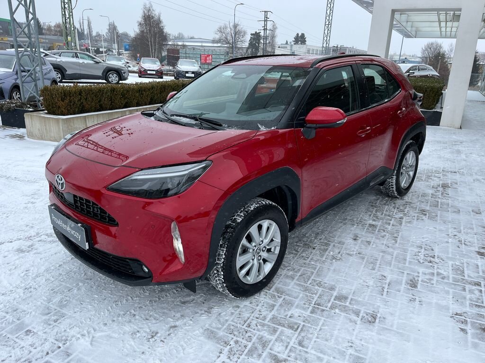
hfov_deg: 67.3
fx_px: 364
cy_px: 182
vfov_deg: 53.1
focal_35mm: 26
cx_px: 242
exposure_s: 1/737
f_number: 1.6
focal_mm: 5.1
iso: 50
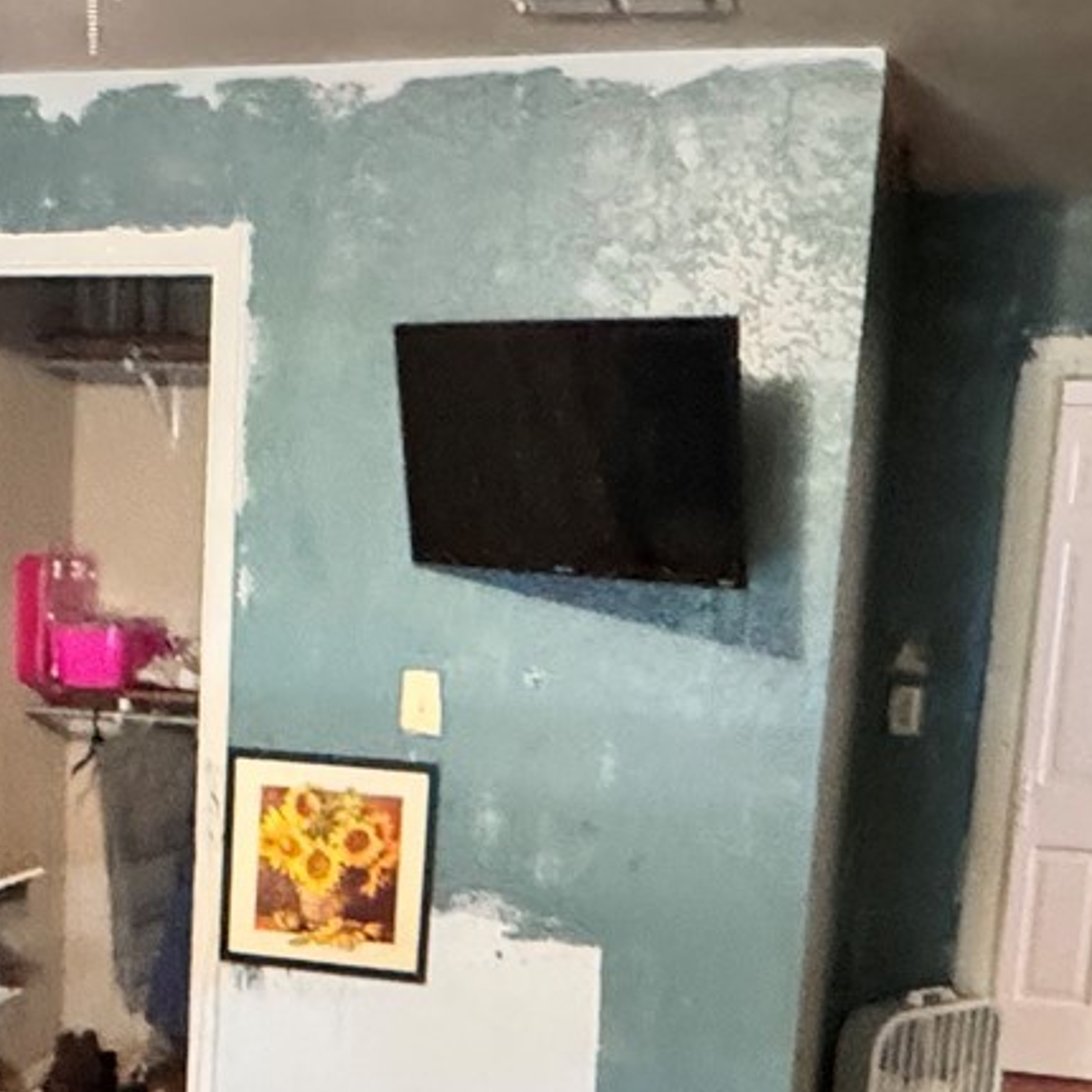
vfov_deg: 28.0
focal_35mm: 59
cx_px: 269
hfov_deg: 28.6
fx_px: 2106
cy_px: 970
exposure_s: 1/30
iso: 1250
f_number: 2.2
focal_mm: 2.22
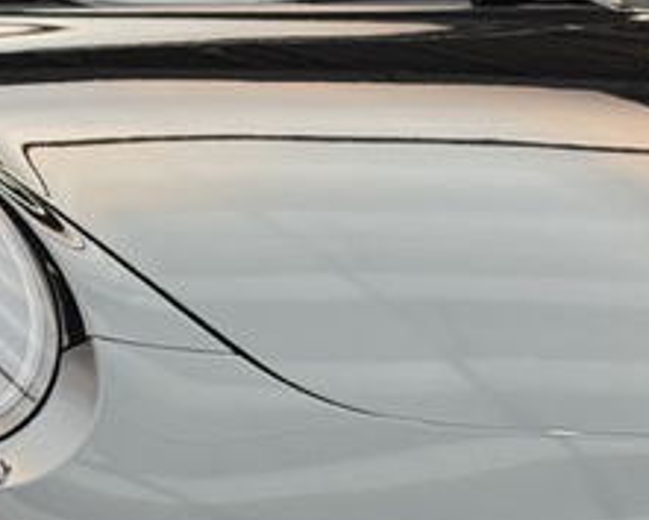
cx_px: 188
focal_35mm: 163
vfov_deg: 9.5
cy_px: 400
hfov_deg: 11.8
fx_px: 3132
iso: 64
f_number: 1.78
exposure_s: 1/50
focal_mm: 6.76
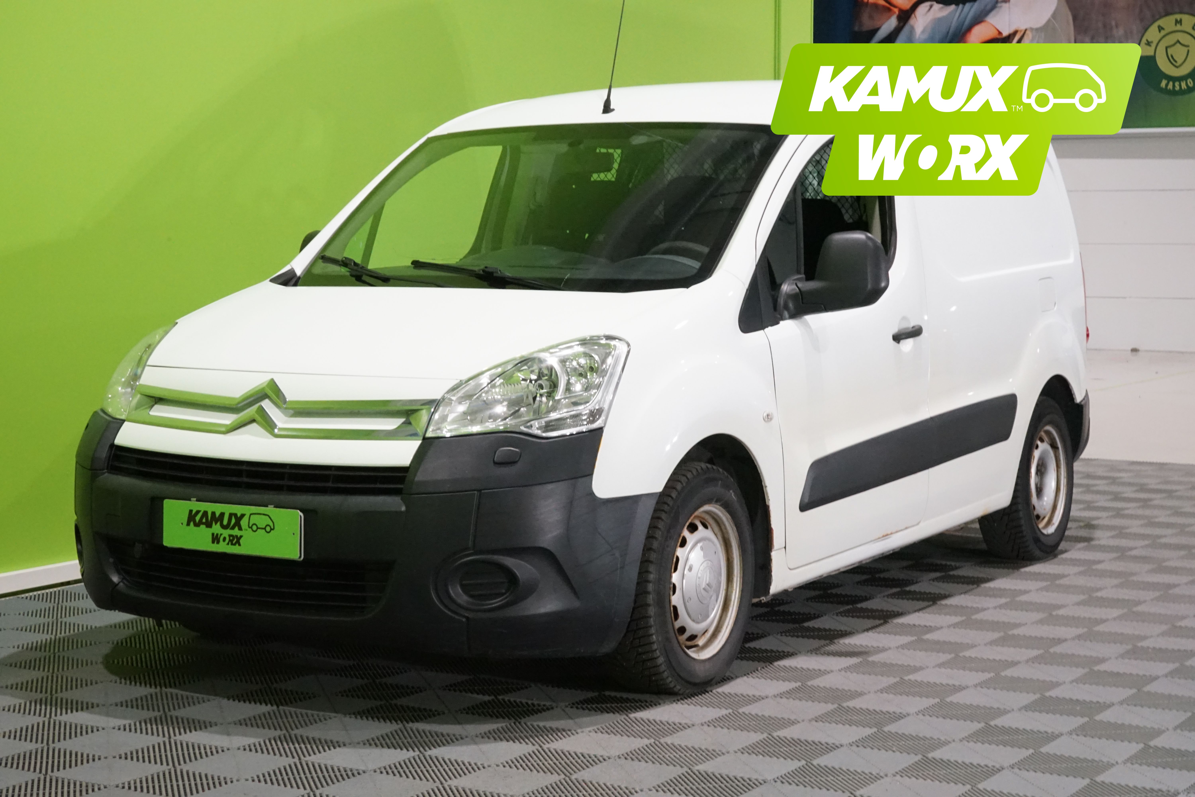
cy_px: 398
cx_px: 598
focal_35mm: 61
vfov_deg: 22.3
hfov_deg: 32.9
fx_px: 2025
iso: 6400
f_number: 25
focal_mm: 61
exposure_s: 1/20
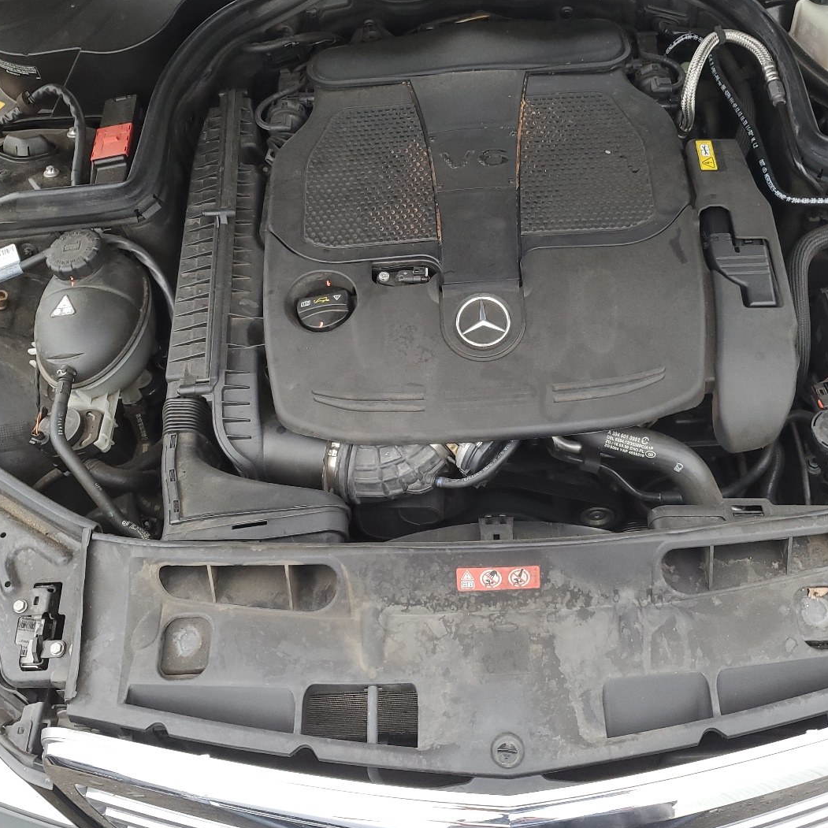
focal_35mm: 35
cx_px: 470
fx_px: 947
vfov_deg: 47.1
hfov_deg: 47.1
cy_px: 369
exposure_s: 1/120
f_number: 1.5
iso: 68
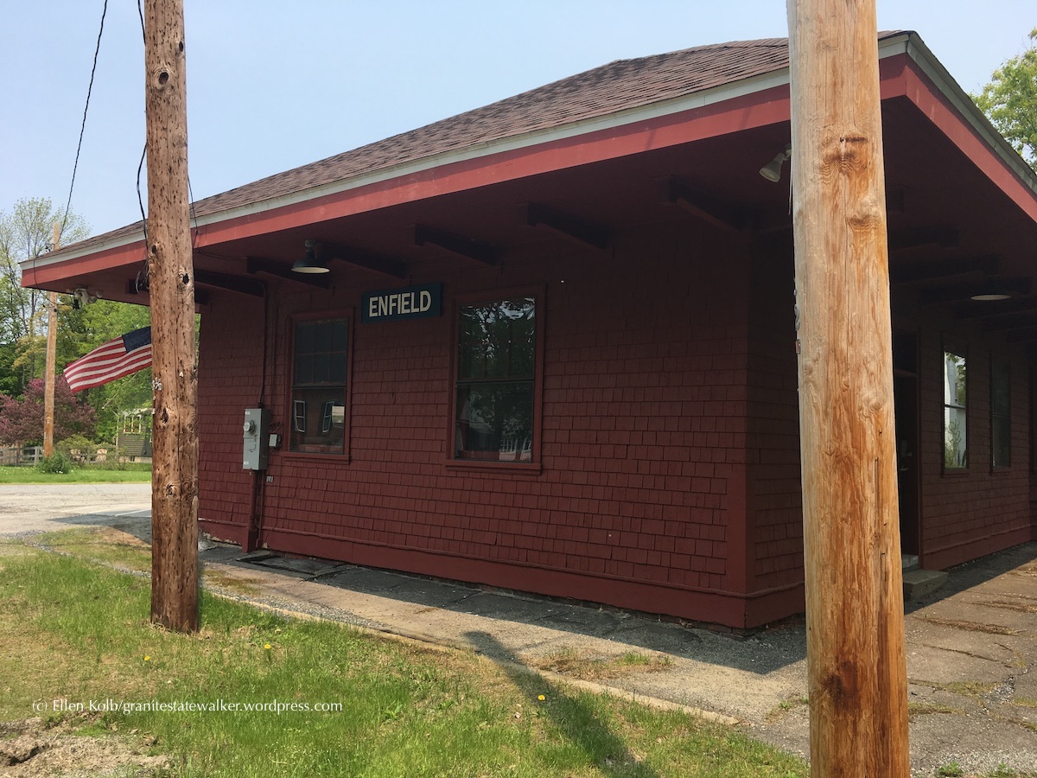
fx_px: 869
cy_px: 389
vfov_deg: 48.2
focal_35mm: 29
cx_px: 518
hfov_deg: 61.7
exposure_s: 1/962
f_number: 2.2
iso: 25
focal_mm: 4.15
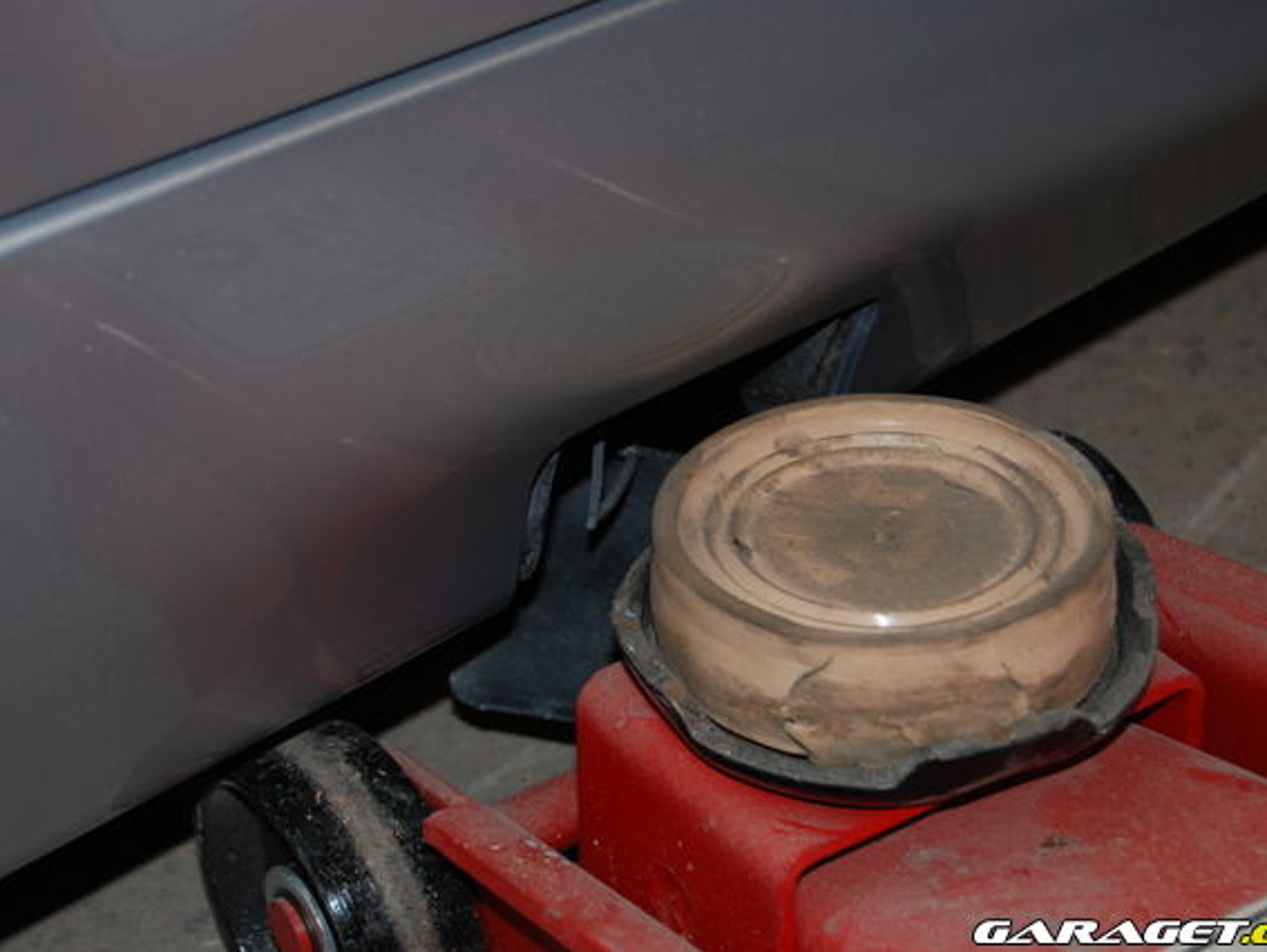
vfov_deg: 16.5
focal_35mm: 90
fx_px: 3279
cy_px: 476
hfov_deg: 21.9
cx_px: 641
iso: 200
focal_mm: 55
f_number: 5.6
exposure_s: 1/60
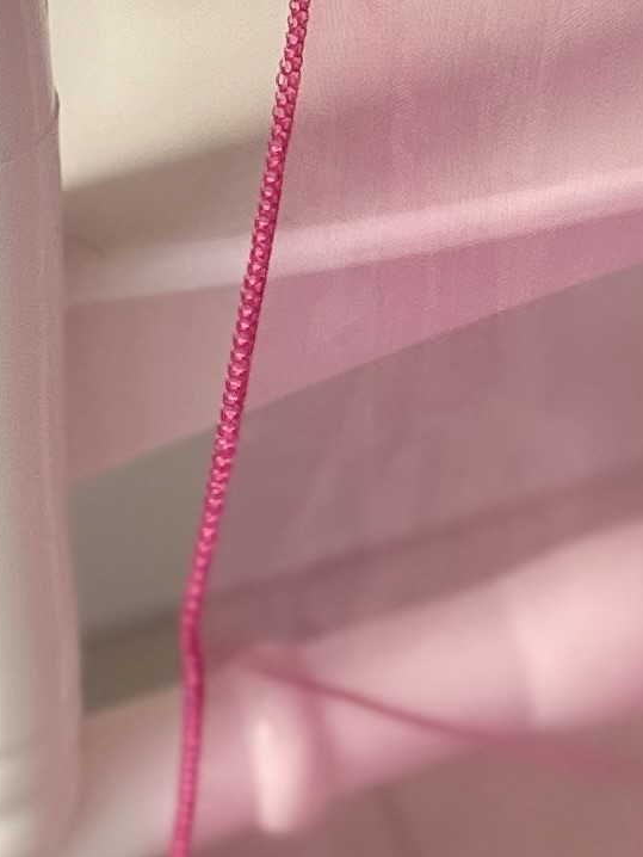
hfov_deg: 10.0
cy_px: -821
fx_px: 3614
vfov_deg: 12.1
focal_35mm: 146
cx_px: 774
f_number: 1.5
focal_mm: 5.7
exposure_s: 1/1575
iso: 50
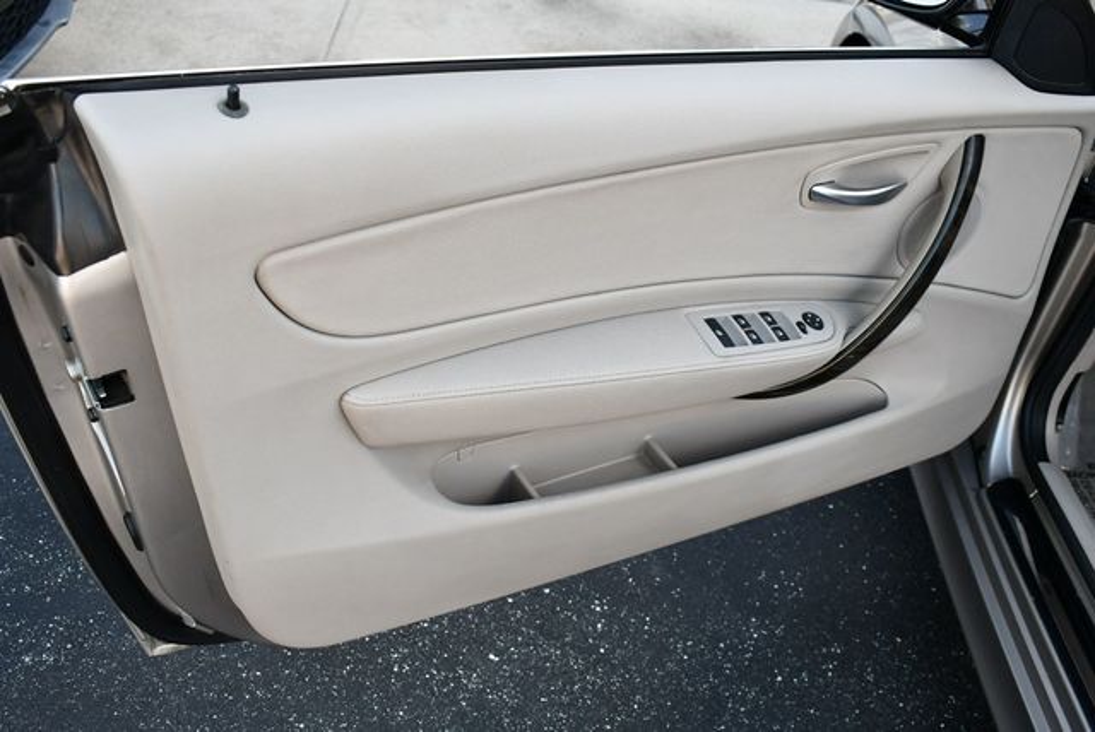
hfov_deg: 53.1
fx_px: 1096
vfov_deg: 36.9
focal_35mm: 36
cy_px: 366
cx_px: 548
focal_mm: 18
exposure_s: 1/250
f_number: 4
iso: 400
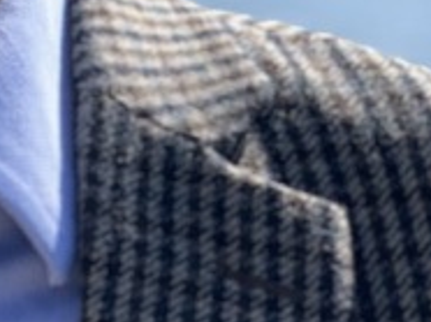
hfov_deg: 6.8
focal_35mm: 287
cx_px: -322
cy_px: -222
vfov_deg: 5.1
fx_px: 3569
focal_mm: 6
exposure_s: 1/470
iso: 16
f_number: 2.4
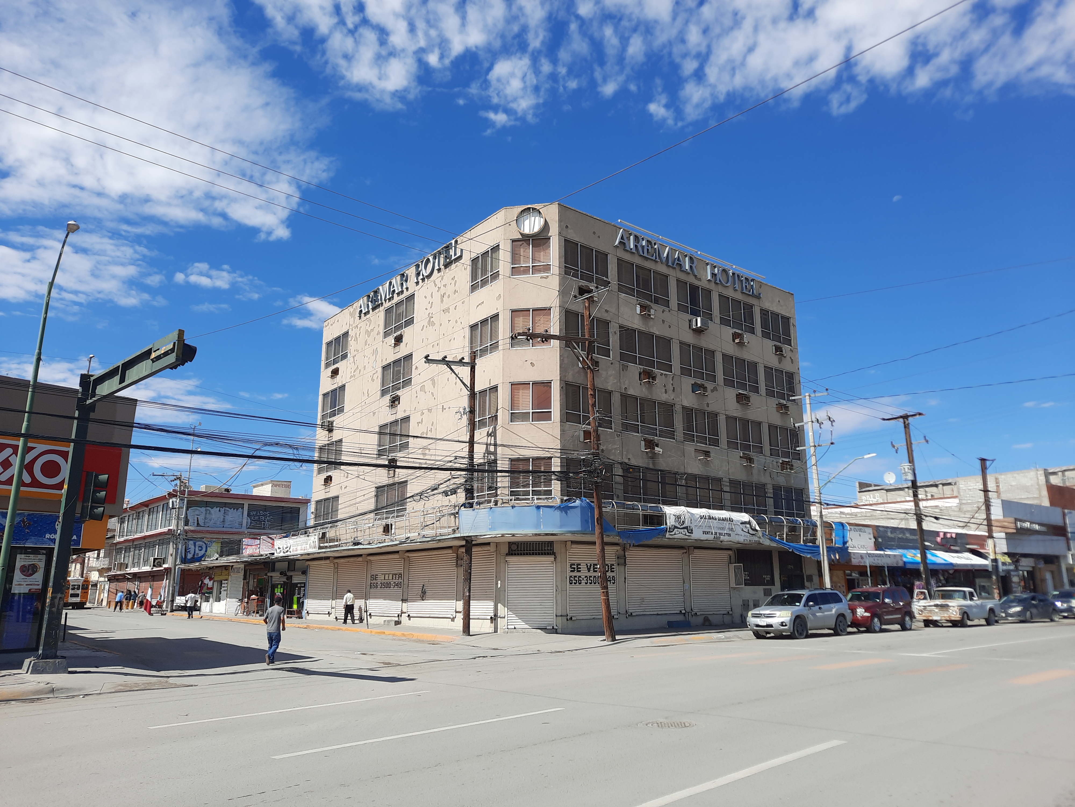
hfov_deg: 69.4
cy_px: 404
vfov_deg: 54.9
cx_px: 538
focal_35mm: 25
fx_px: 776
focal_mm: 4.6
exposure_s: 1/943
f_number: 2
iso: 32
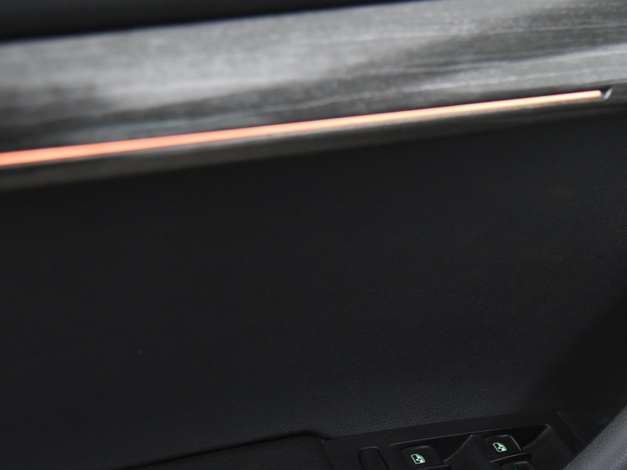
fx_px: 1086
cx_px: 541
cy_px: 343
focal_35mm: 60
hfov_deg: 31.0
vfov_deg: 24.2
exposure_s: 1/30
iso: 4000
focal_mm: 34
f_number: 4
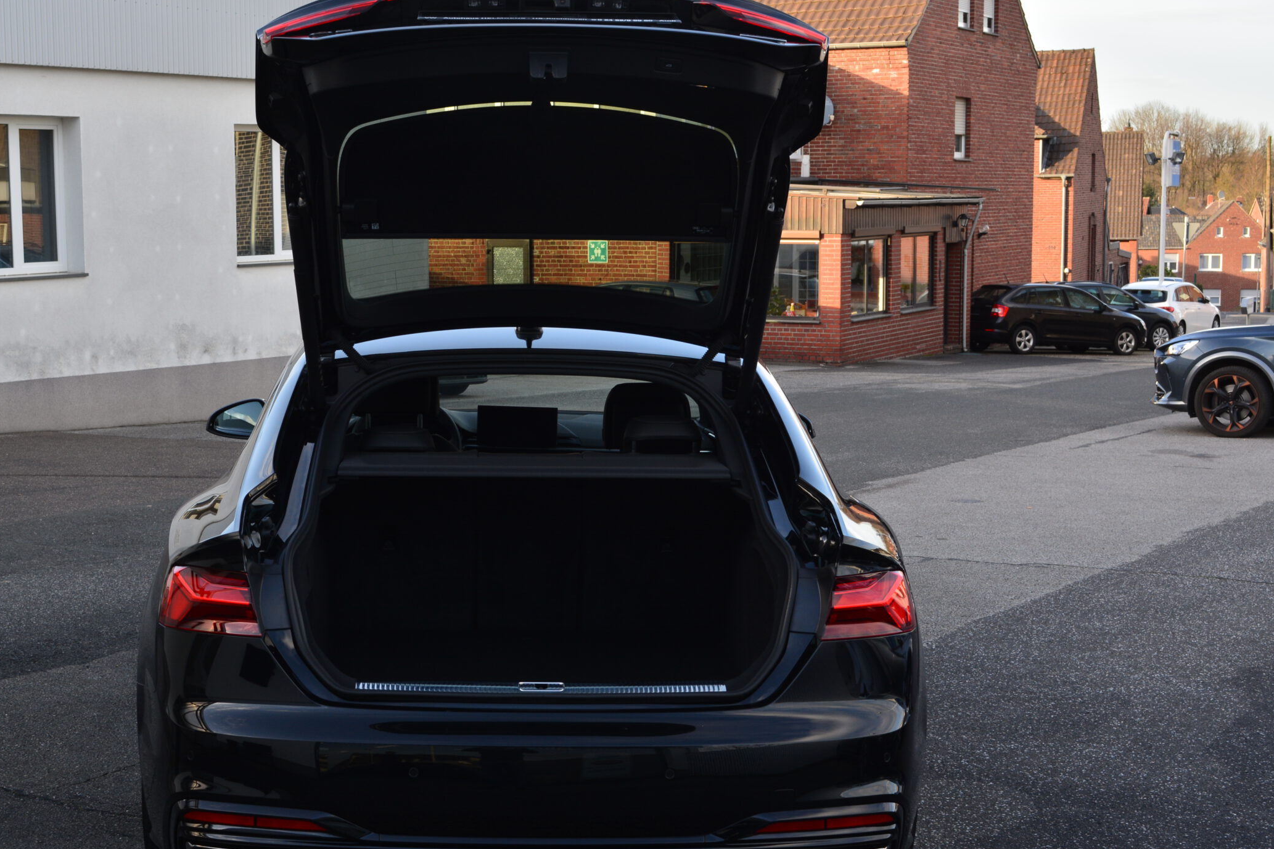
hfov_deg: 34.6
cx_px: 507
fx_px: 2039
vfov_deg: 23.5
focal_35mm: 58
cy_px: 464
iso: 200
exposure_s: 1/60
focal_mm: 31
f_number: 10
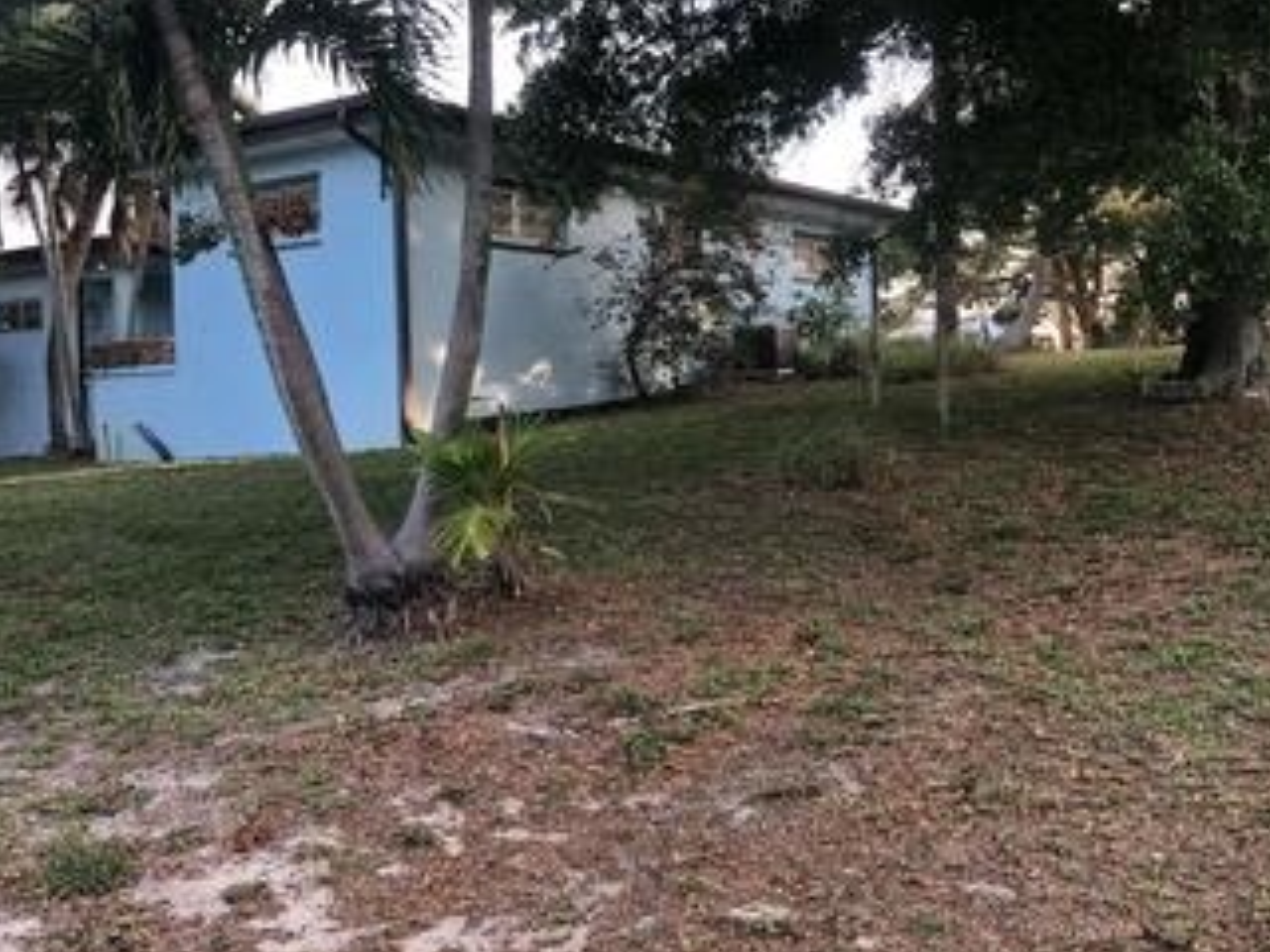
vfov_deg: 40.5
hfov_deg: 52.5
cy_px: 389
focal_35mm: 35
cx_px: 714
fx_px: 1284
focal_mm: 4
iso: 40
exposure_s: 1/120
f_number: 1.8
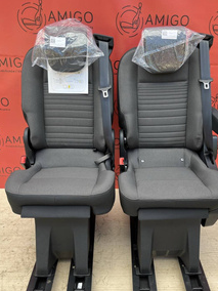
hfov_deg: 42.9
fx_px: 277
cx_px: 118
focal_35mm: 33
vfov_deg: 55.1
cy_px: 167
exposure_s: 1/274
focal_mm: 5.1
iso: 40
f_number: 1.6
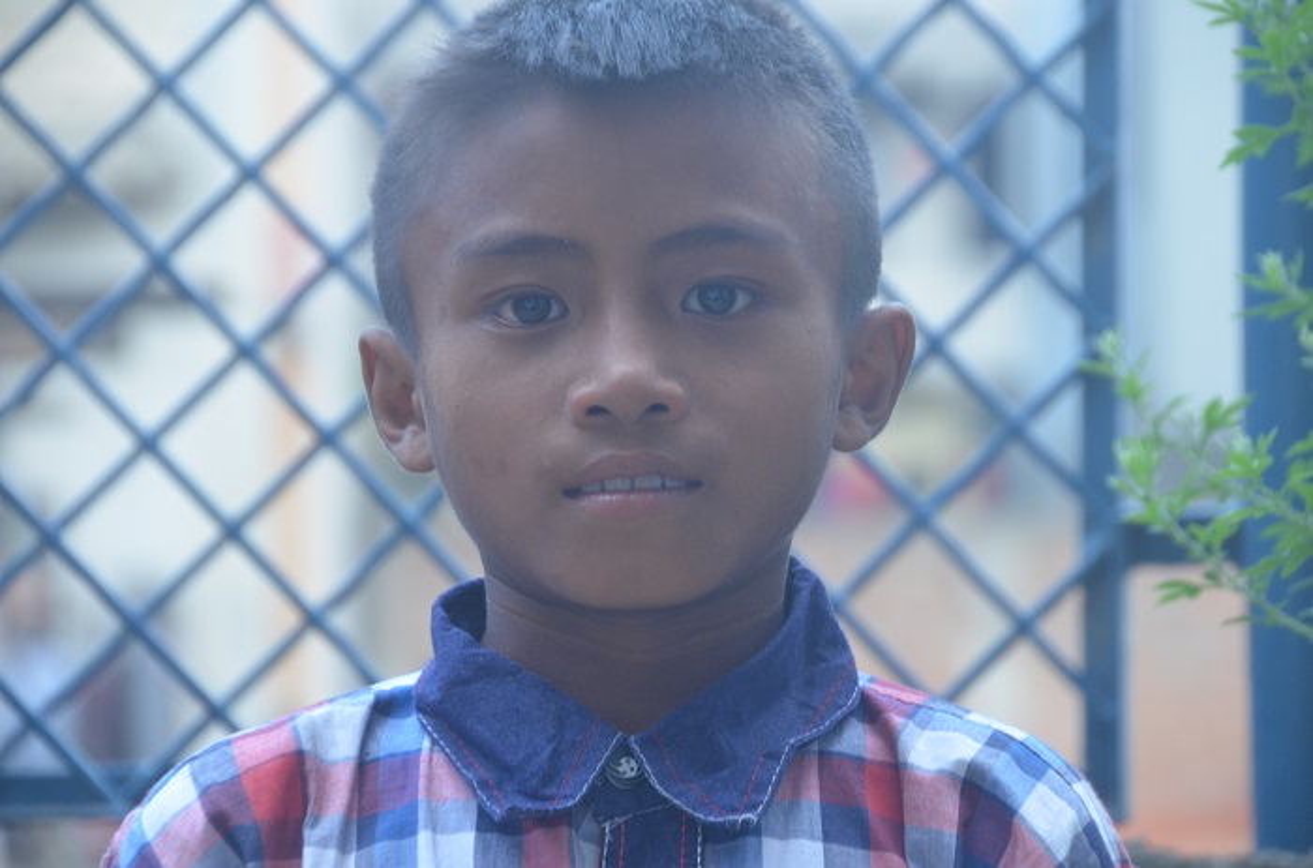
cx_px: 656
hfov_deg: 9.8
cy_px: 434
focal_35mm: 210
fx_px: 7640
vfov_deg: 6.5
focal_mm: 140
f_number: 6
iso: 1100
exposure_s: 1/125
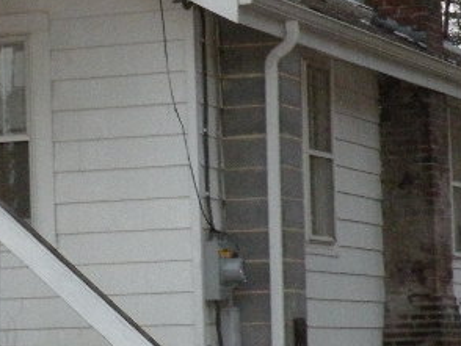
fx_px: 2599
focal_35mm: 195
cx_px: 52
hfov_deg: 10.1
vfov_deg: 7.6
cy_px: 171
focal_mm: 9.8
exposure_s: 1/74.6
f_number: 3.5
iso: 400
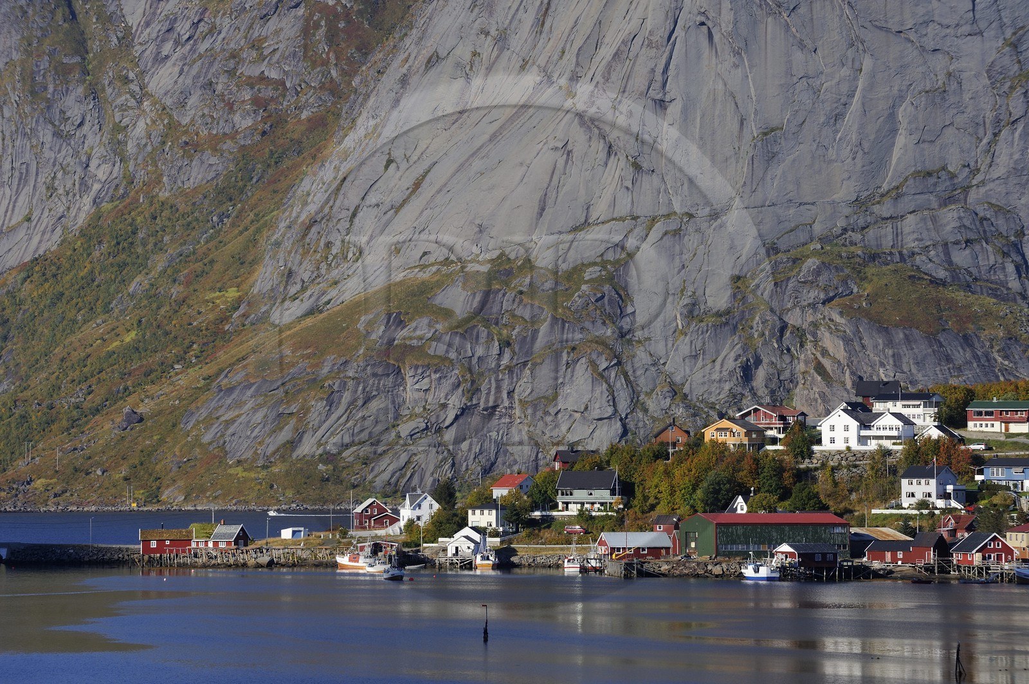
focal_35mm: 200
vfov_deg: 6.9
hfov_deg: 10.3
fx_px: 5712
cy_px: 342
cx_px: 514
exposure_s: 1/320
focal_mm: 200
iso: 200
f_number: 11
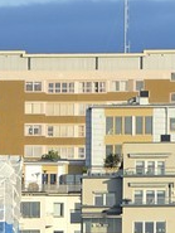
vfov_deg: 1.3
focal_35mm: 1534
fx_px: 10328
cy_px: 391
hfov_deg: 1.0
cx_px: -818
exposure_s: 1/250
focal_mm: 185
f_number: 10
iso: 200
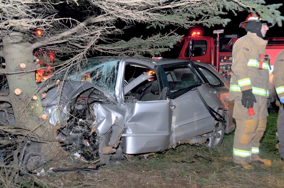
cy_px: 94
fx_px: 319
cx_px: 142
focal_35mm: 40
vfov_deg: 32.9
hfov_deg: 48.0
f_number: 5
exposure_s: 1/60
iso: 200
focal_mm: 27
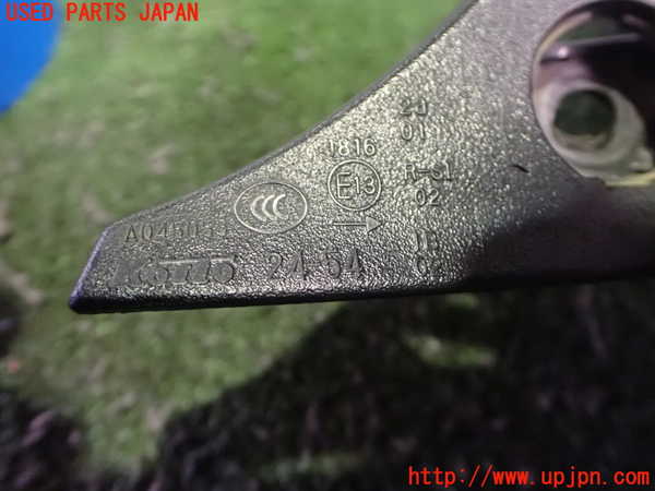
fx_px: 568
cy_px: 246
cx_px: 328
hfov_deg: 60.0
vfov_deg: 46.8
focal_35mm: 30
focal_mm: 5.4
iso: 1600
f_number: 2.3
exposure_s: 1/25
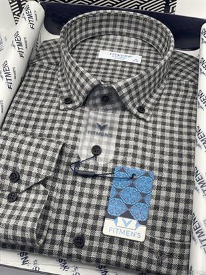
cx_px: 103
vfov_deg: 36.8
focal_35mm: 52
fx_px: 412
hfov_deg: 28.0
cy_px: 138
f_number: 2
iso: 50
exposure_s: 1/122
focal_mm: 6
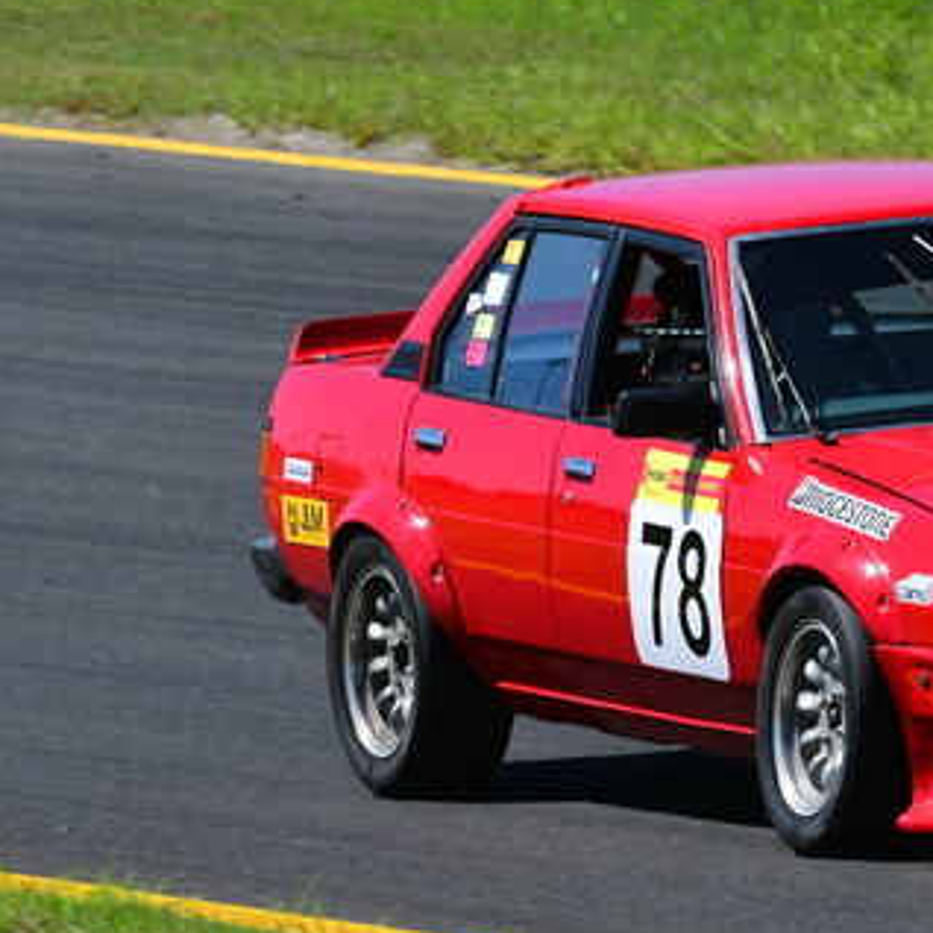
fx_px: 40130
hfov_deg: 1.3
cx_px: 983
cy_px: 271
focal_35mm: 1316
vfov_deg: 1.3
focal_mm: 410
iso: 500
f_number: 13
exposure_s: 1/640
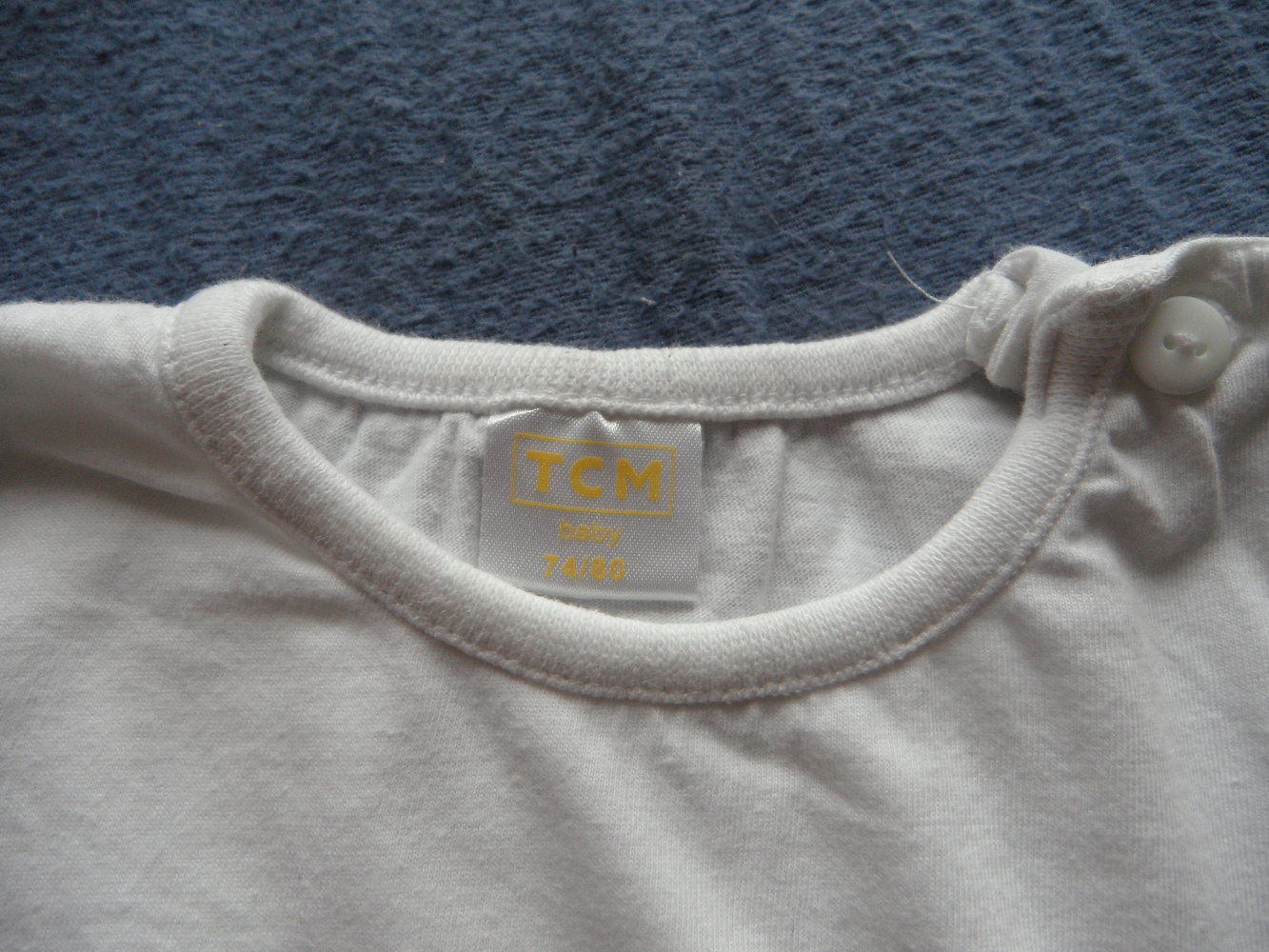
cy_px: 476
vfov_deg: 56.8
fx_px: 880
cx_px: 634
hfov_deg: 71.6
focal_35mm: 24
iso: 80
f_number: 2.9
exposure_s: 1/180
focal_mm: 4.1
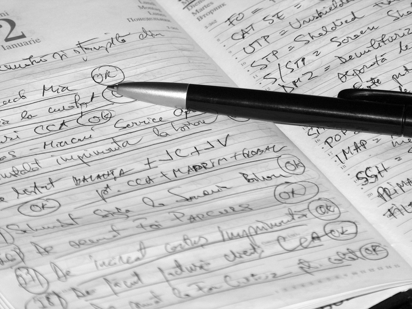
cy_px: 154
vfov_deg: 5.0
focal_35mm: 297
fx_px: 3532
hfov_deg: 6.7
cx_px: 206
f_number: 3.1
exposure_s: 1/250
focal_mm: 61
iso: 100
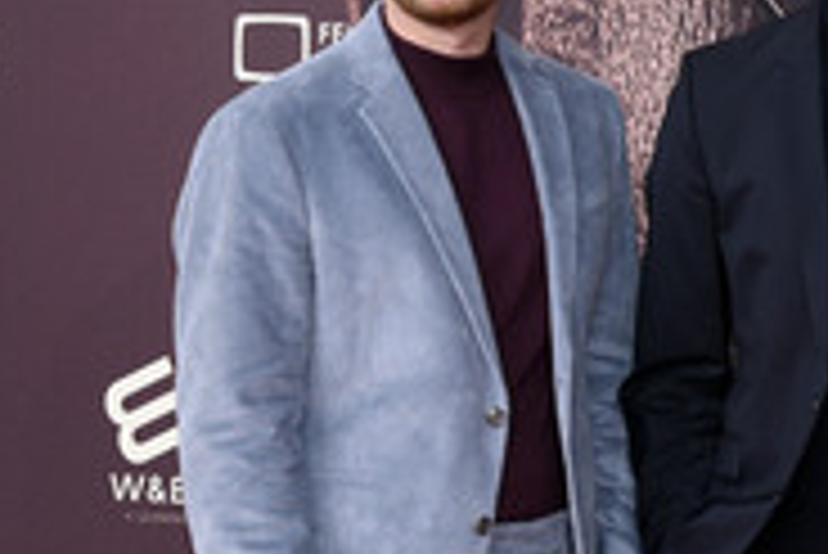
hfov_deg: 14.0
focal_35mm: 142
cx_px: 997
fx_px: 3268
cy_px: 302
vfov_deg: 9.7
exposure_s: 1/160
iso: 500
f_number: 8
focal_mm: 58
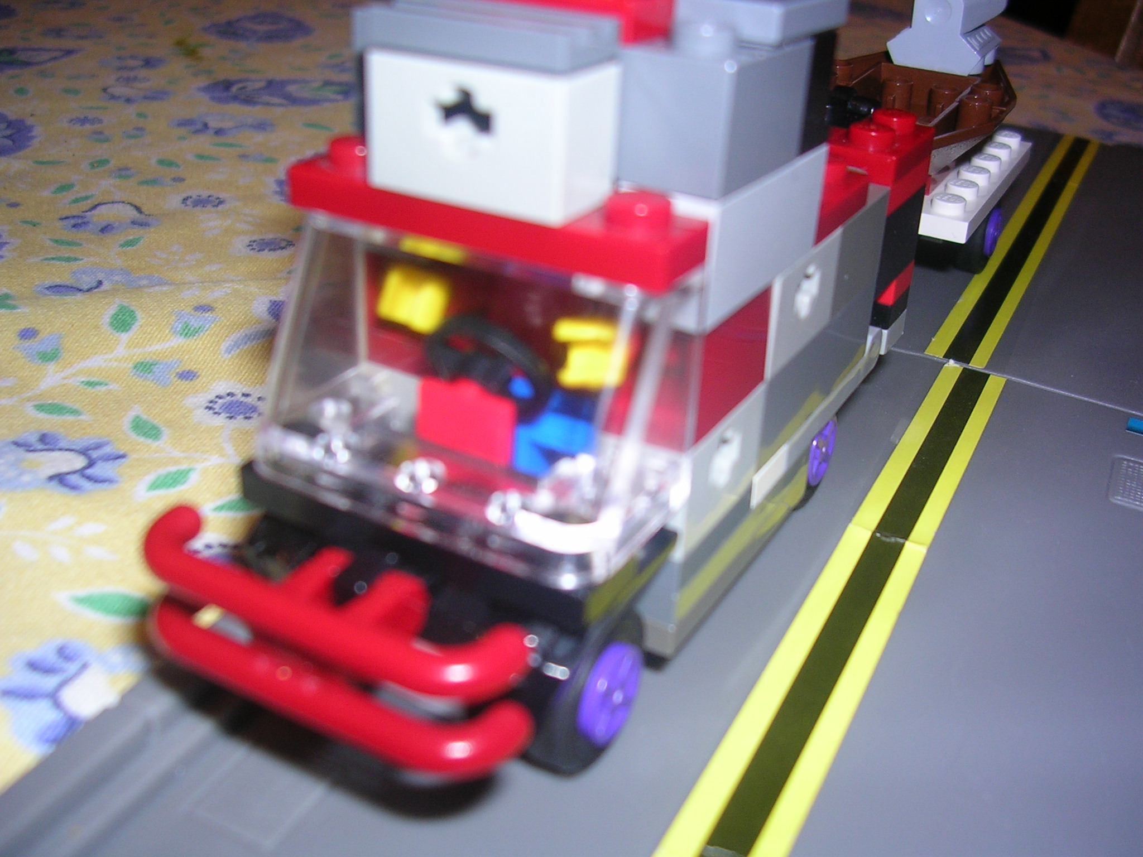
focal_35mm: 38
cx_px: 572
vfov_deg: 37.7
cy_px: 428
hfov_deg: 49.0
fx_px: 1255
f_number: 2.8
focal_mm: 5.8
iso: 50
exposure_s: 1/60.1
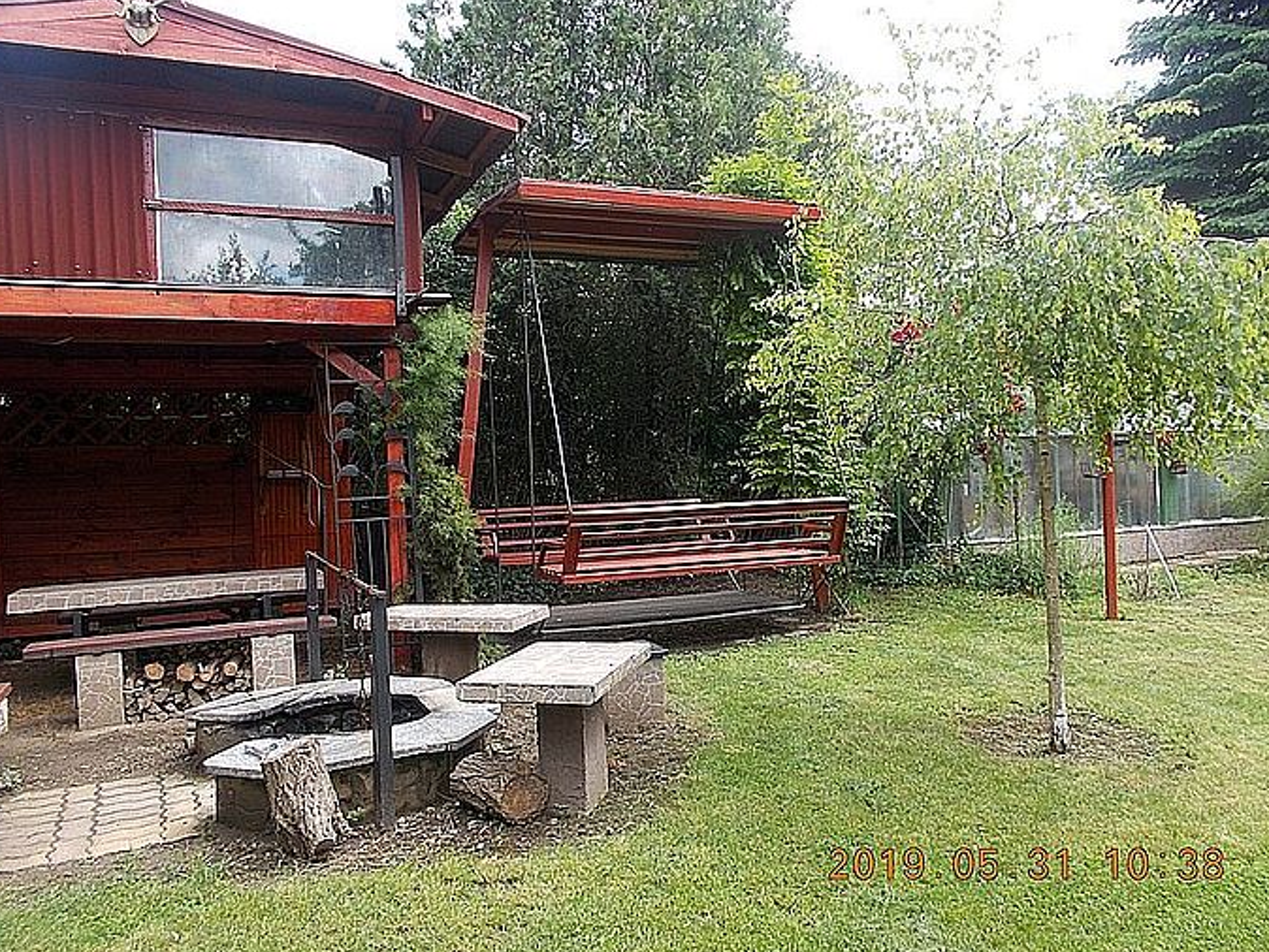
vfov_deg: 51.4
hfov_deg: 65.3
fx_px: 990
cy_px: 486
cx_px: 633
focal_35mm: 27
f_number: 3.2
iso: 80
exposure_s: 1/200
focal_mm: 4.6
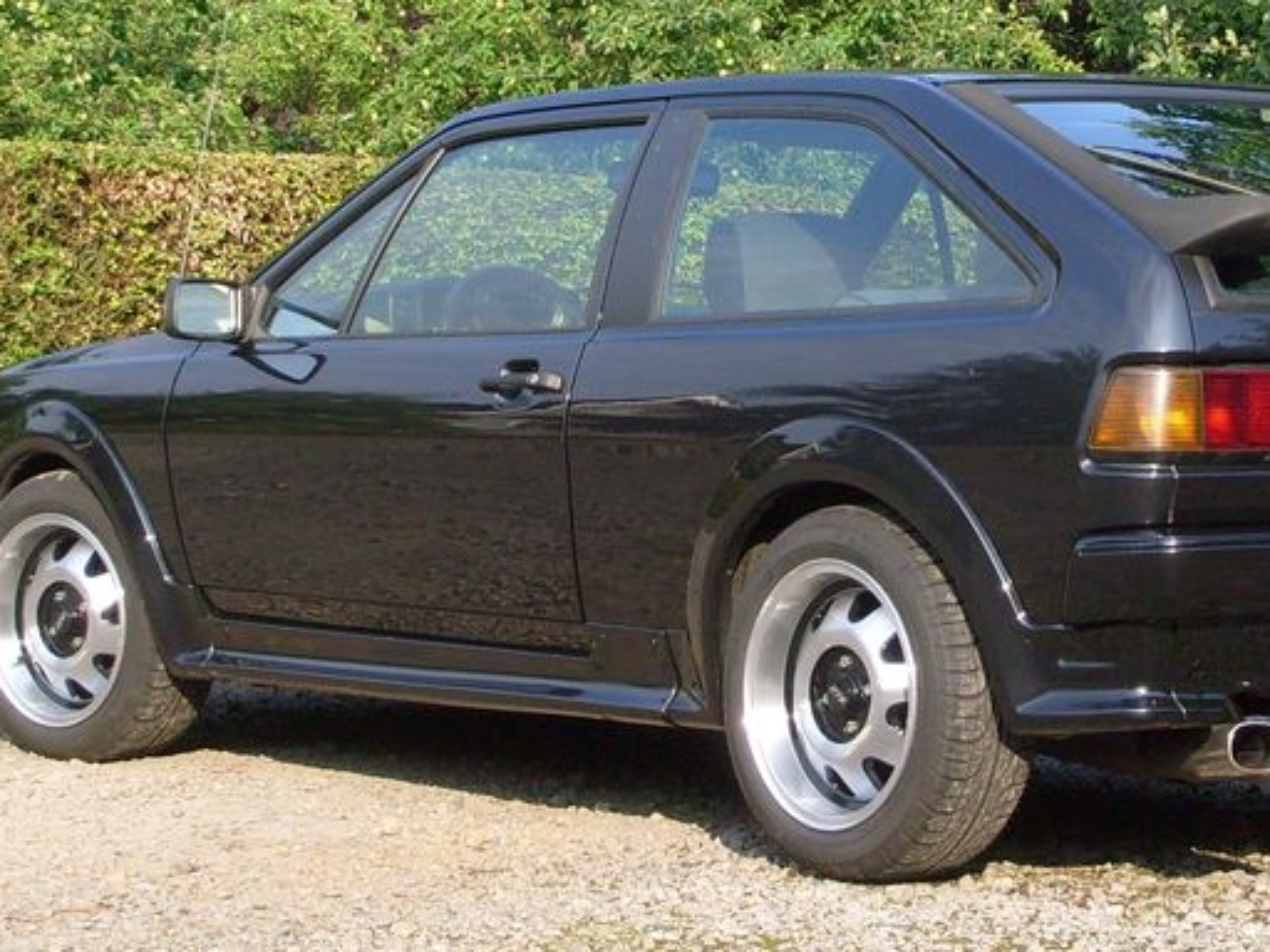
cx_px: 824
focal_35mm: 122
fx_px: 4476
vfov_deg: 12.1
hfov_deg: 16.1
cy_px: 342
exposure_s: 1/350
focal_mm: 10.3
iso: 80
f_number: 3.6
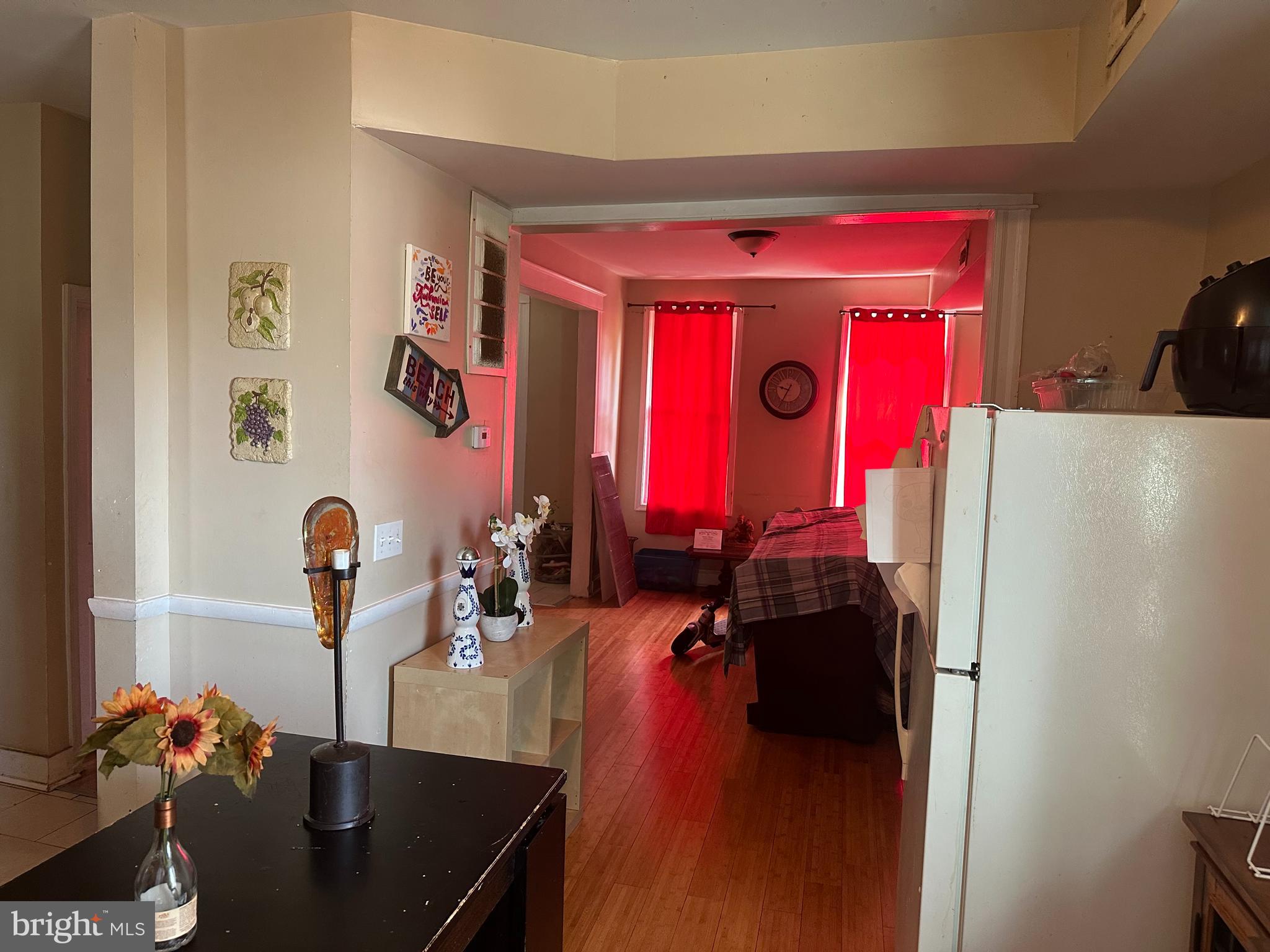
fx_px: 881
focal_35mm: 24
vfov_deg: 56.8
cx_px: 635
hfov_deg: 71.6
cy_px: 476
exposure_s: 1/60
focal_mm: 6.86
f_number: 1.78
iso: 250
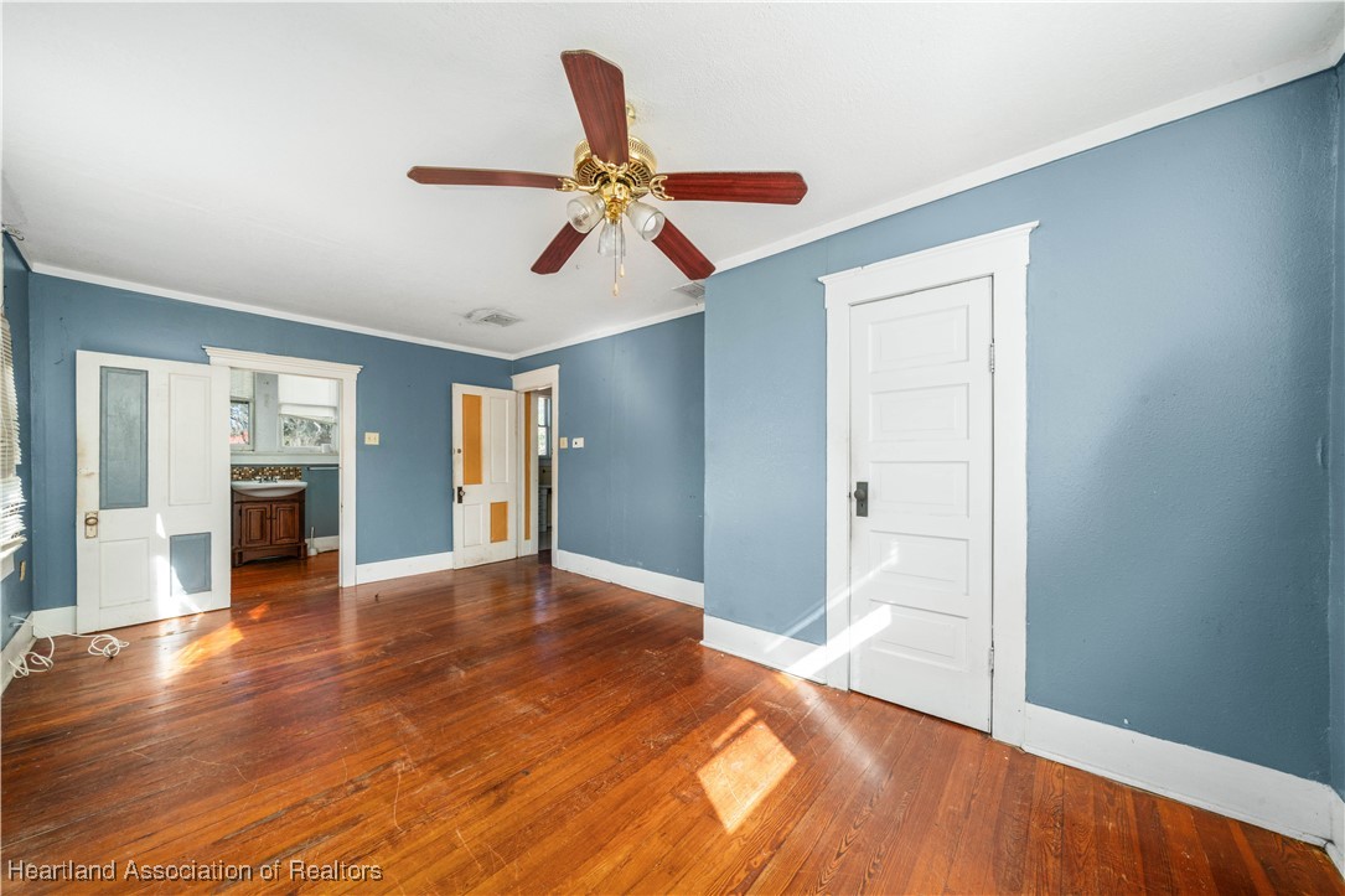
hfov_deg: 112.6
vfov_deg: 90.0
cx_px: 672
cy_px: 448
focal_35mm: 12
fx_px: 448
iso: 400
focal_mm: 12
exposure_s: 1/13
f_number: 11
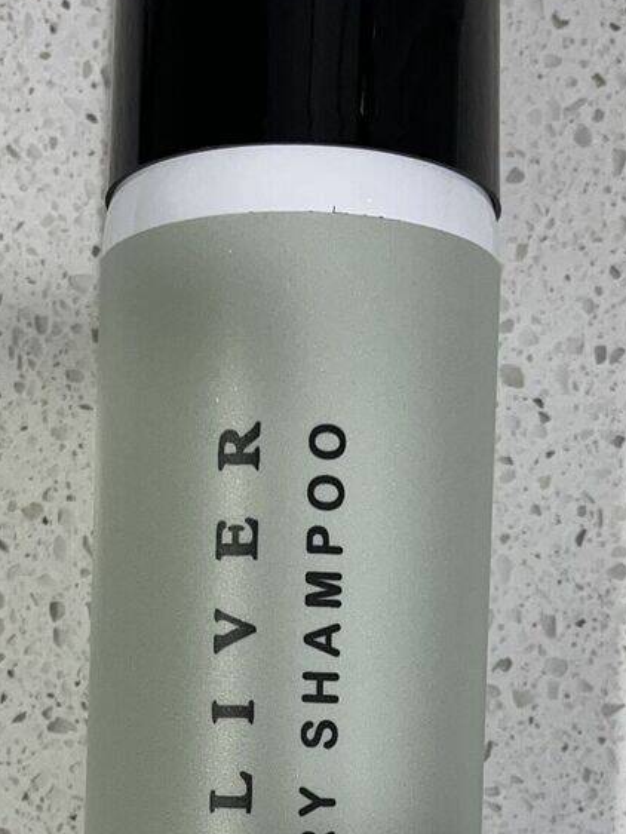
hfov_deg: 19.9
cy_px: 787
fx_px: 1783
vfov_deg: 25.3
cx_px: 291
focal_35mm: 74
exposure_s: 1/100
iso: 100
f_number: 1.6
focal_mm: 5.1
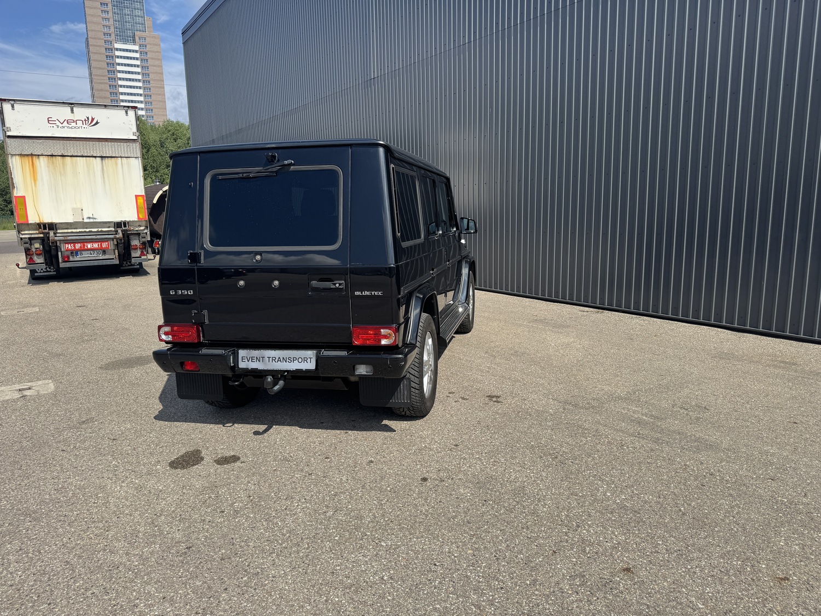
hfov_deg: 71.6
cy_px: 308
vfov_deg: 56.8
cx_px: 410
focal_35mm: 24
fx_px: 569
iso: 80
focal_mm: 6.76
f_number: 1.78
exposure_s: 1/4950
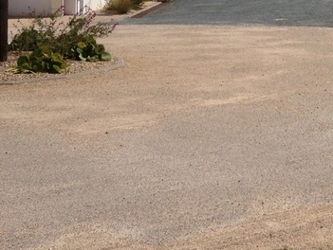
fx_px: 982
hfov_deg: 17.8
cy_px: -64
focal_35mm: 102
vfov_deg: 14.0
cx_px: 450
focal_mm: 4.28
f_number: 2.4
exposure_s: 1/3067
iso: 50
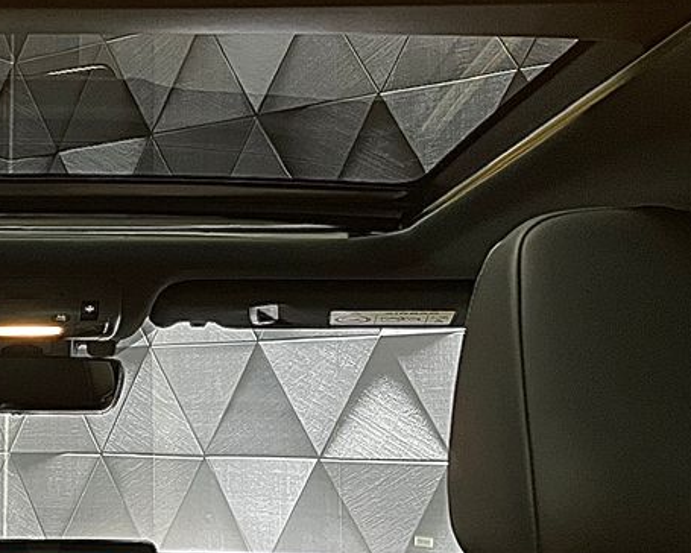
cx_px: 46
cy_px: 302
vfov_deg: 22.8
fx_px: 1370
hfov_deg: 27.1
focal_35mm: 67
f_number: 1.5
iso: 640
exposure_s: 1/37
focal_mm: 5.7
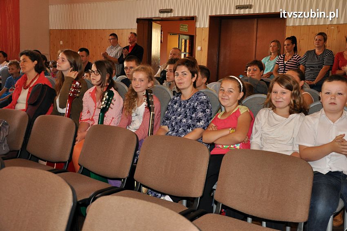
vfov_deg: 31.8
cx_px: 174
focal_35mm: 42
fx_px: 404
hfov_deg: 46.4
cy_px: 116
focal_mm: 28
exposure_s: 1/60
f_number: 4
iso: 800
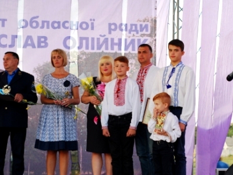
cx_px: 132
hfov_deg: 23.8
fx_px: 552
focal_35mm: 82
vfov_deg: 18.0
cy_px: 88
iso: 320
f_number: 4
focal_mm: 50
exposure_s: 1/20
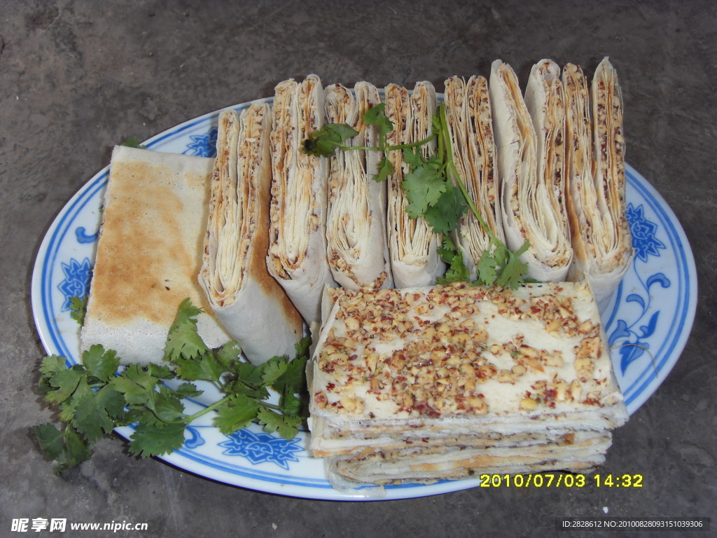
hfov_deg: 42.1
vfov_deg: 32.2
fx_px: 932
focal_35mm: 45
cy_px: 269
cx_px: 358
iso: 100
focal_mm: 7.7
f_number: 3.7
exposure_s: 1/45
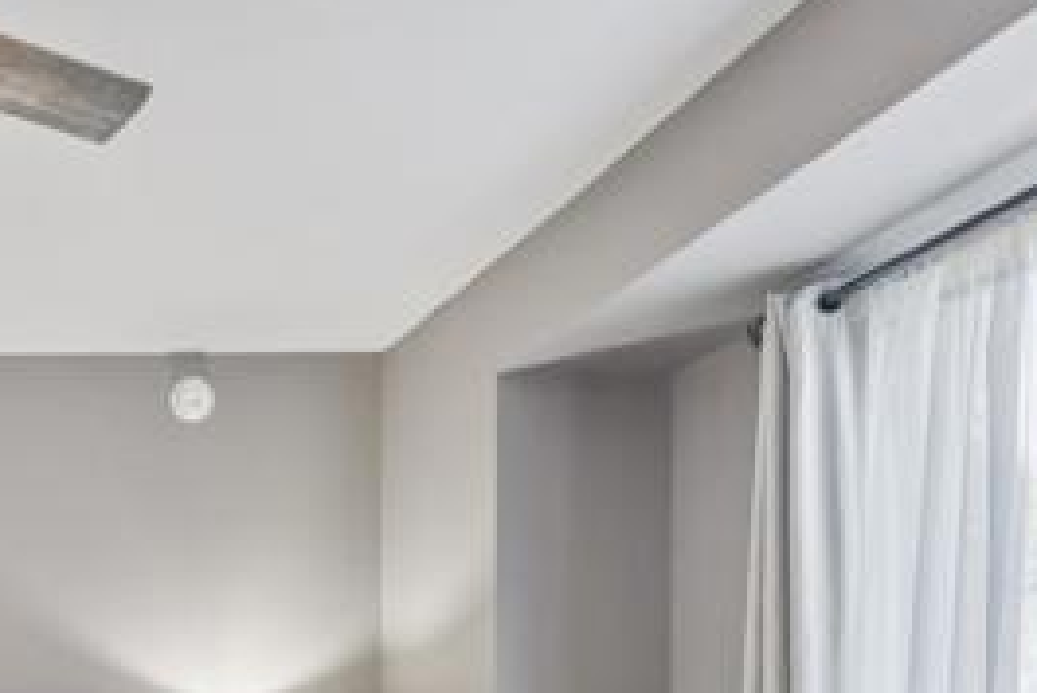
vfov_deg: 28.0
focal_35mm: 42
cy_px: 812
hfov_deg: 36.9
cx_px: -160
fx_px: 1223
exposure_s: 1/5
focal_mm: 17.6
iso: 125
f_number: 8
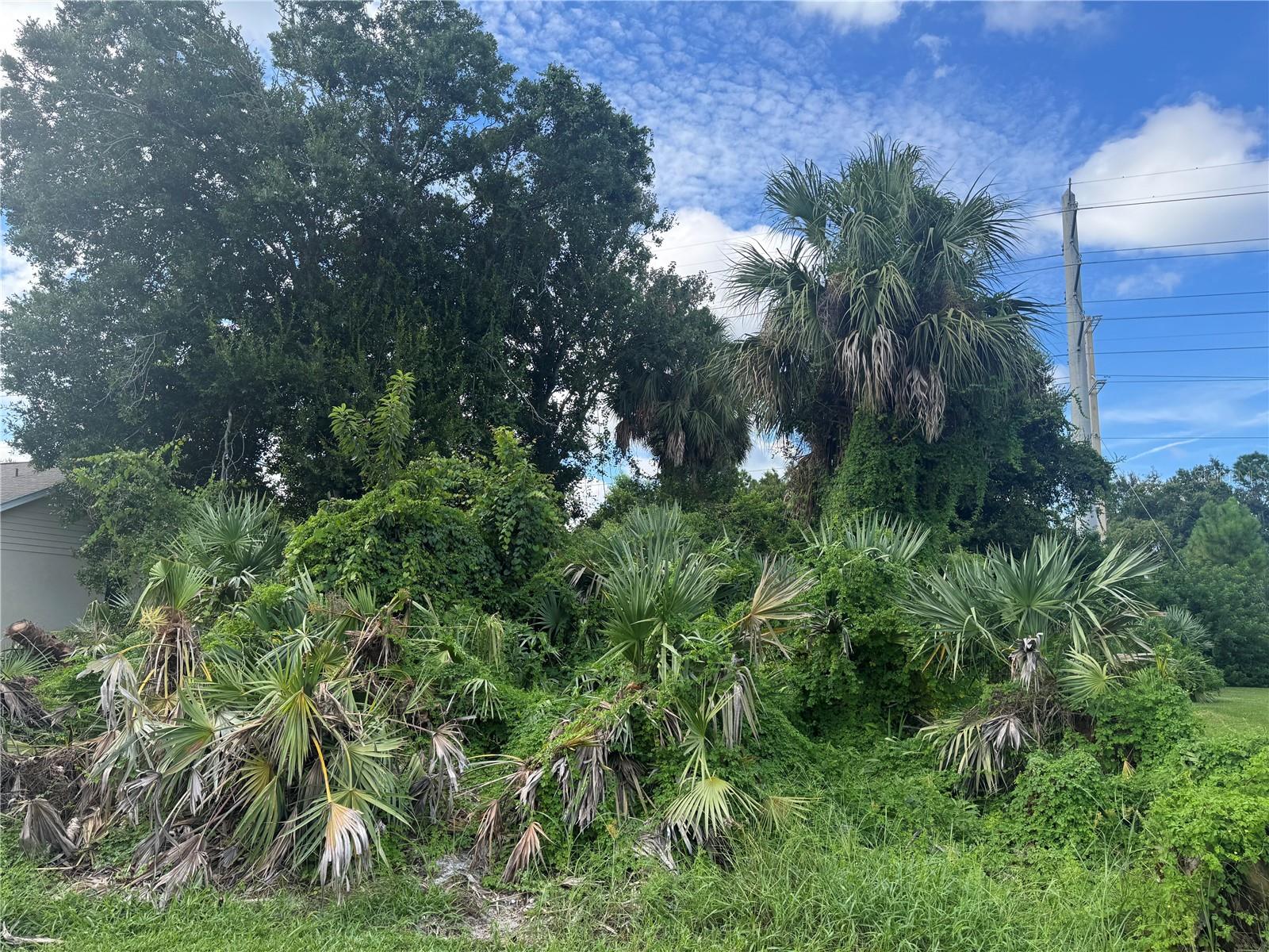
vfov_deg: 56.8
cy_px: 476
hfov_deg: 71.6
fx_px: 880
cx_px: 634
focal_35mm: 24
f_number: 1.78
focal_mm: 6.76
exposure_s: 1/1395
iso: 80
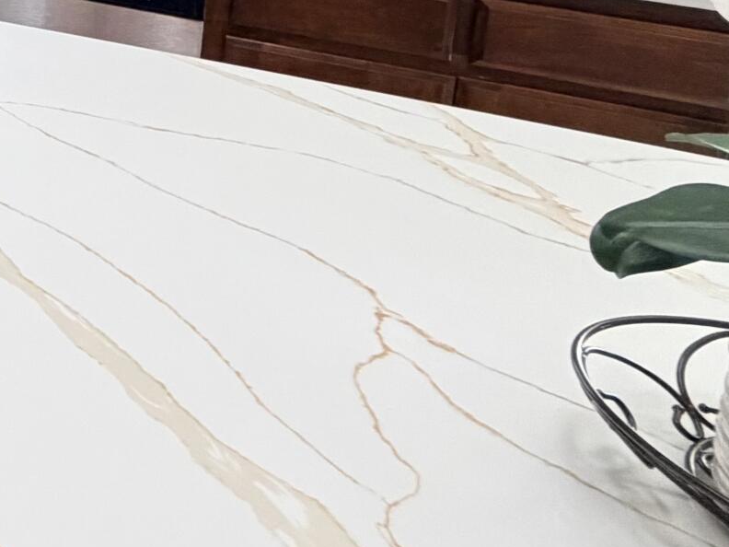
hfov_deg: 23.8
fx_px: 1116
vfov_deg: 22.7
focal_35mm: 53
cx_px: -490
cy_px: -262
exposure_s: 1/118
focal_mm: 2.22
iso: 250
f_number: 2.2
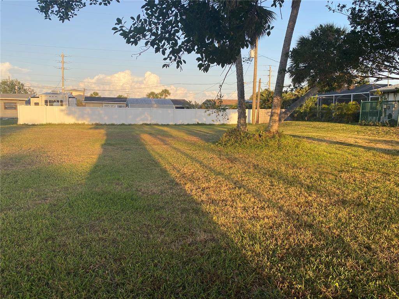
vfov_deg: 53.1
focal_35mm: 26
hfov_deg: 67.3
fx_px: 300
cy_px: 150
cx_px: 200
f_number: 1.8
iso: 32
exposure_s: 1/644
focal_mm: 4.25
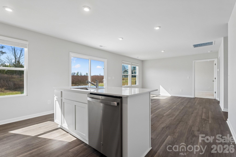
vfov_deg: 73.7
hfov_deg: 96.7
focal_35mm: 16
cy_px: 78
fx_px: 105
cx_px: 118
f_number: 8
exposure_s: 1/100
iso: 400
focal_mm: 16
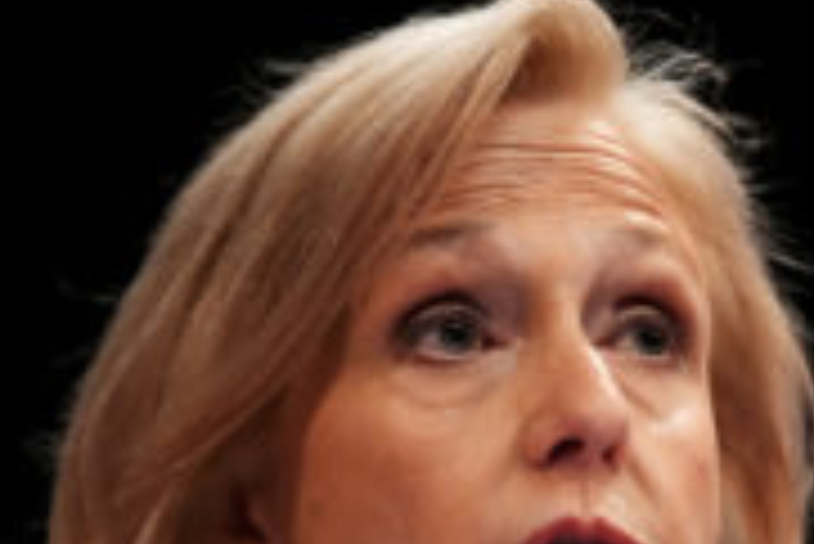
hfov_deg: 7.2
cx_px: 537
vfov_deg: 4.8
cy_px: 542
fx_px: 6472
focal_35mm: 286
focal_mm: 122
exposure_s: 1/320
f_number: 2.8
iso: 5000
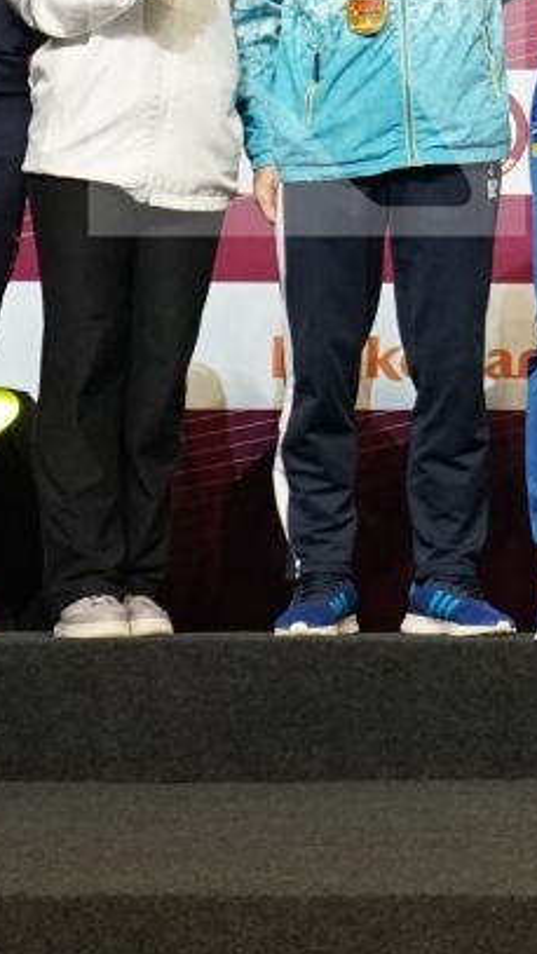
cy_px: 23
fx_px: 4100
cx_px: 1102
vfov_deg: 13.1
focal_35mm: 162
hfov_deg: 7.2
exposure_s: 1/250
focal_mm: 35
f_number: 4
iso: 3200
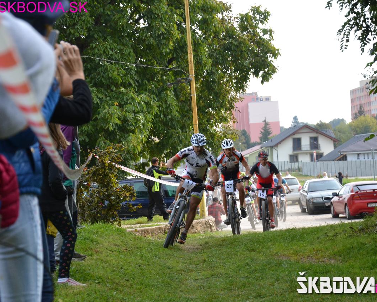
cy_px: 151
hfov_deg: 19.4
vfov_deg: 15.5
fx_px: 1104
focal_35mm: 99
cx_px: 182
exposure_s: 1/500
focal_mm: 58
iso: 450
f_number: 5
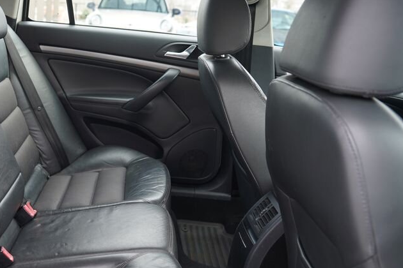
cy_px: 155
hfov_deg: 47.1
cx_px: 85
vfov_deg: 34.1
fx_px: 437
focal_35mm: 39
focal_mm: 24
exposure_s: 1/80
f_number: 3.5
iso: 100
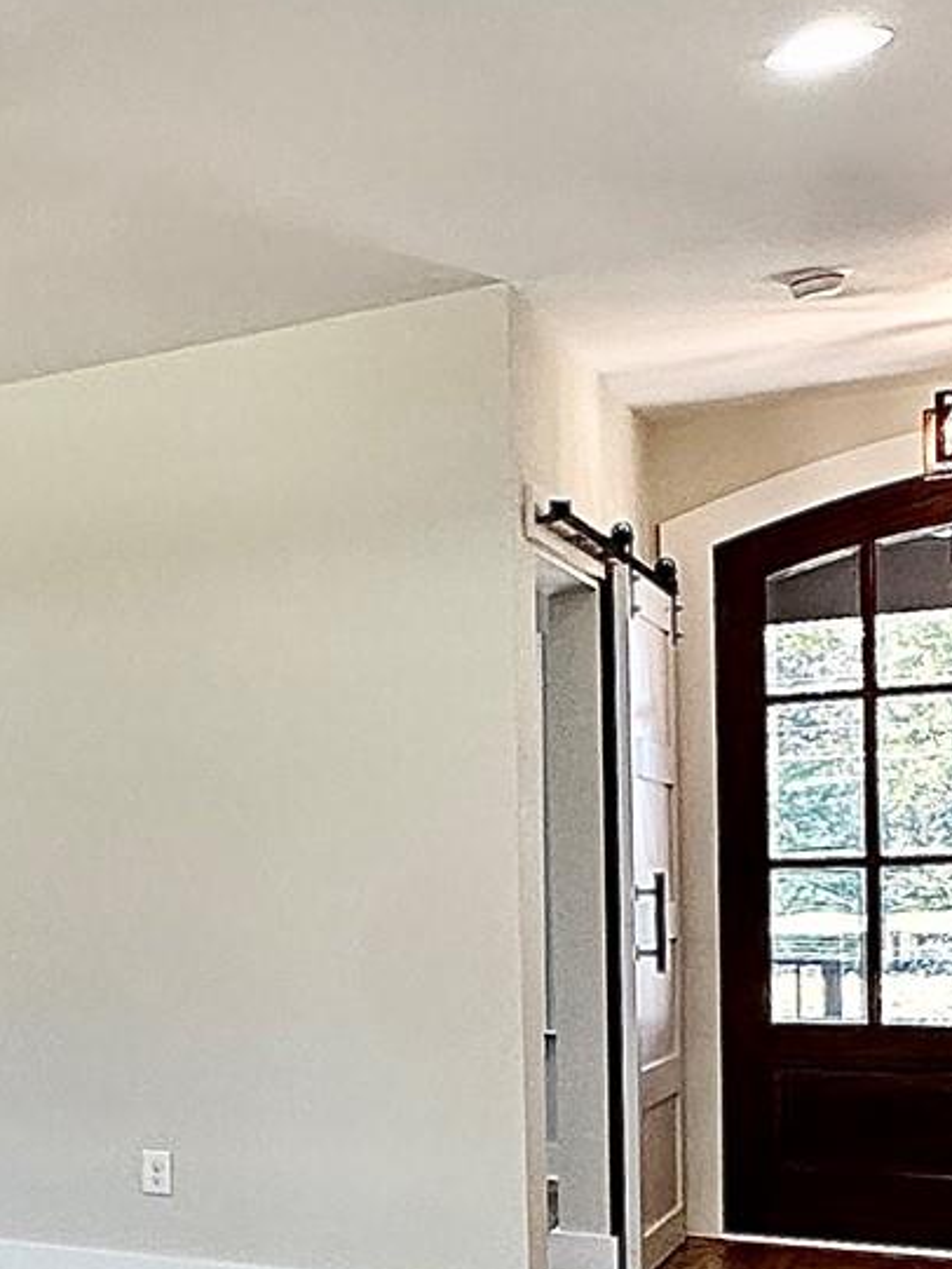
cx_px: -795
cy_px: 912
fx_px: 1943
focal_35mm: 53
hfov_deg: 19.7
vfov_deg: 35.5
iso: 200
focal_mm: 2.22
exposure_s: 1/120
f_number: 2.2
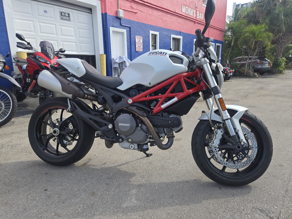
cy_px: 110
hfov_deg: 73.9
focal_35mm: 23
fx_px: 194
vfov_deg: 58.9
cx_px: 146
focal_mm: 5.4
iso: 25
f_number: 1.8
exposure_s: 1/834
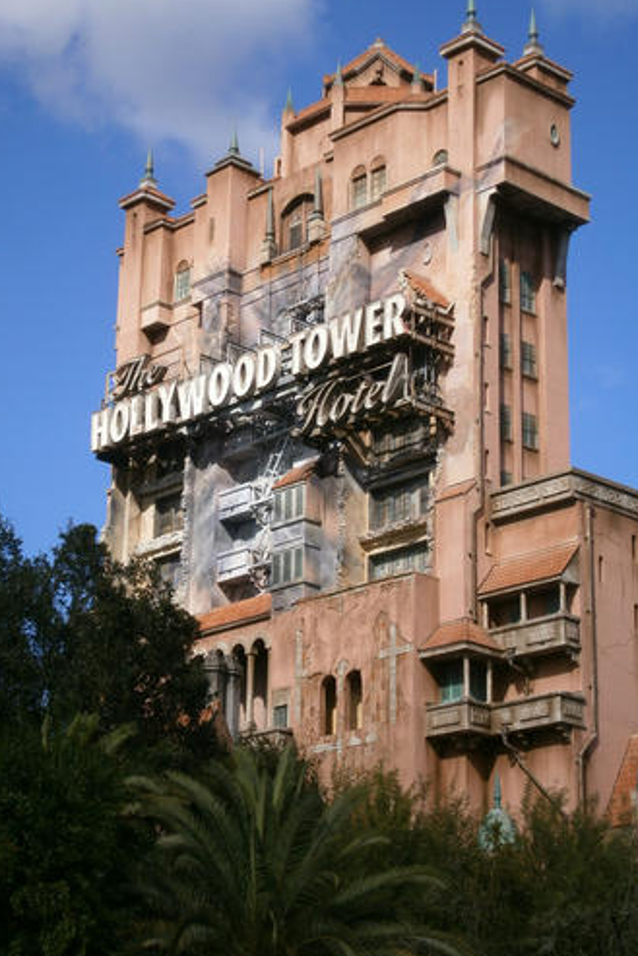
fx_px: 2045
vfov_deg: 26.3
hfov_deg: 17.7
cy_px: 477
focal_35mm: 77
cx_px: 294
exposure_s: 1/800
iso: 80
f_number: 4.4
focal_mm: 13
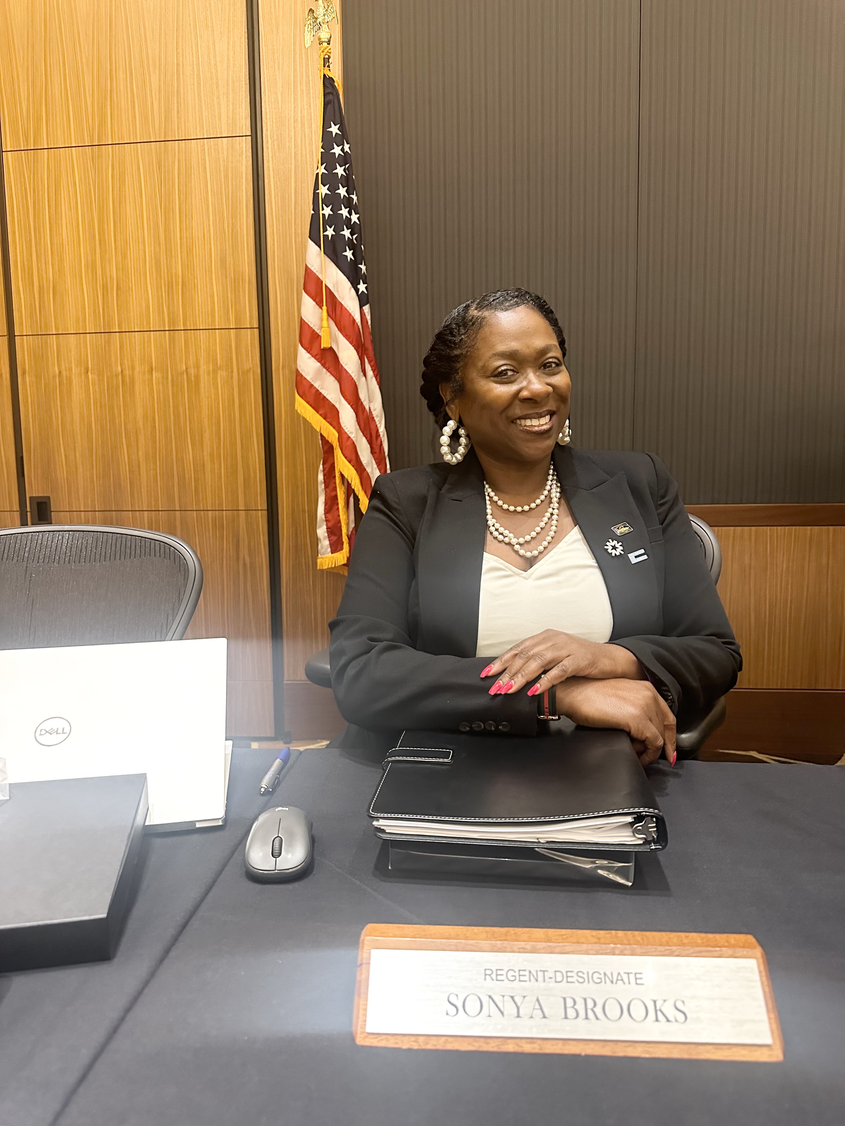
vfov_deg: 71.6
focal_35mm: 24
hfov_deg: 56.8
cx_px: 422
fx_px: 781
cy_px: 563
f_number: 1.78
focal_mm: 6.86
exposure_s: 1/40
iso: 640
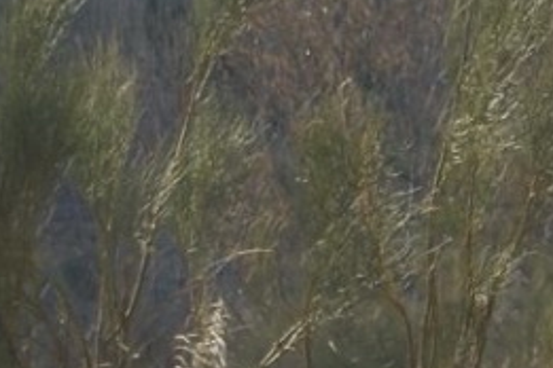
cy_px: -167
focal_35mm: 724
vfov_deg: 1.9
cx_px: 1456
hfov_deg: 2.8
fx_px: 11121
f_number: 8
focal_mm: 70
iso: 100
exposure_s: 1/200
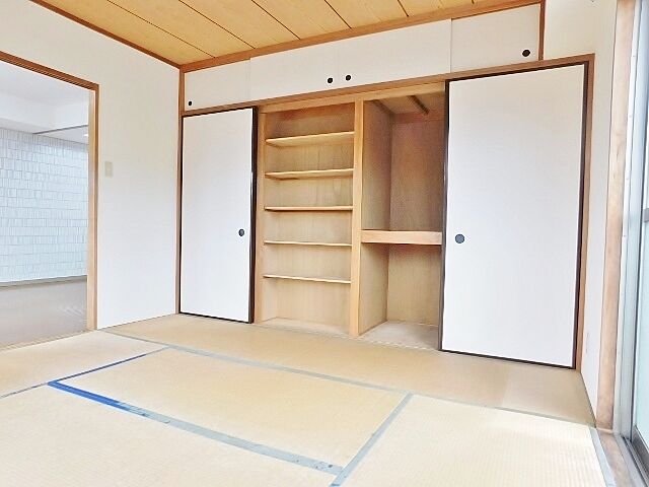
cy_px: 244
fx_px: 431
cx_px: 324
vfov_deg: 58.9
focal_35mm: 23
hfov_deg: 73.9
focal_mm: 4
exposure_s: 1/30
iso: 160
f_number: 3
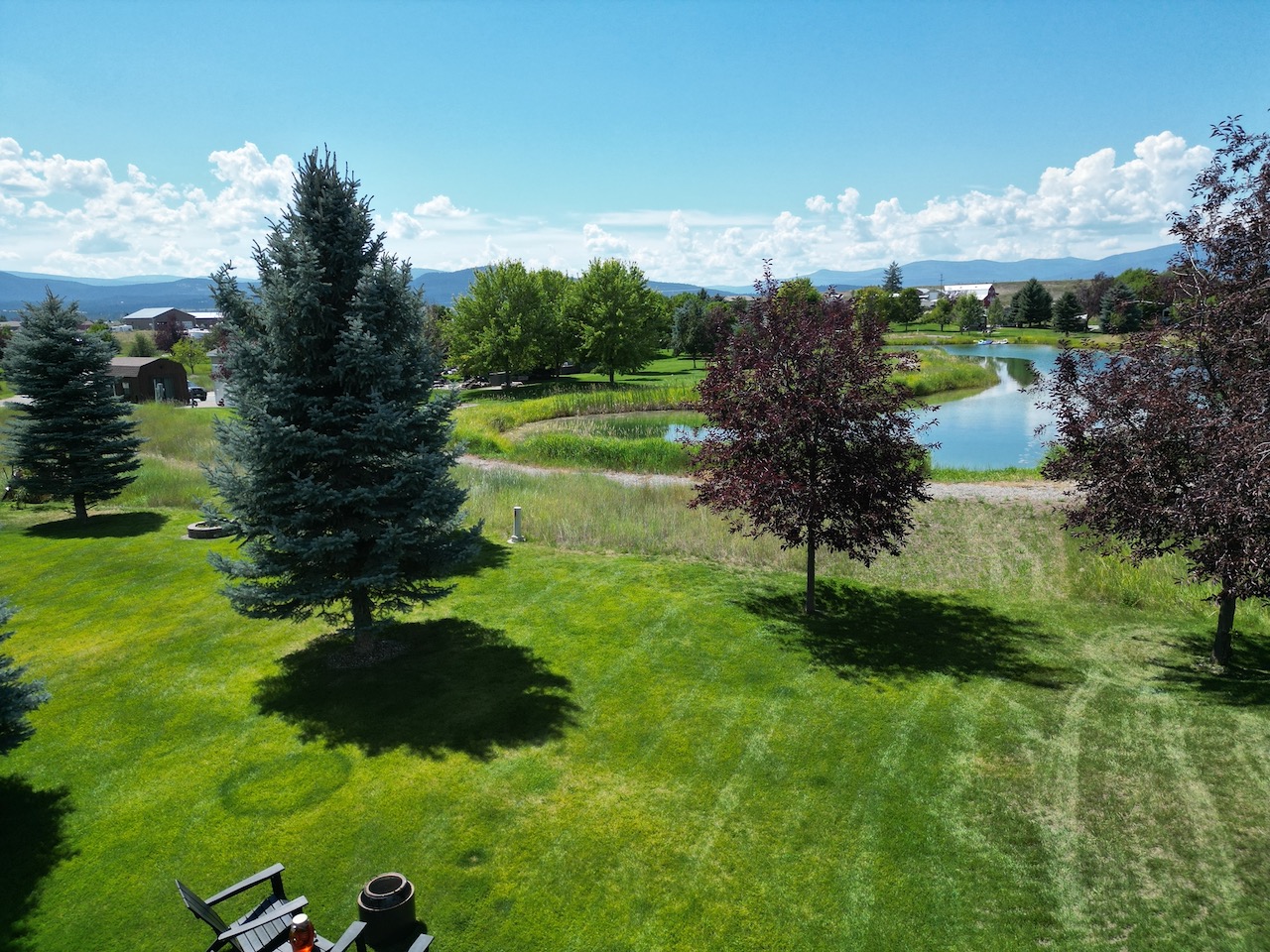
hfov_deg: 71.6
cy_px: 476
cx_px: 635
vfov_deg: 56.8
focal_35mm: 24
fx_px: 881
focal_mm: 6.72
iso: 140
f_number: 1.7
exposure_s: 1/3200
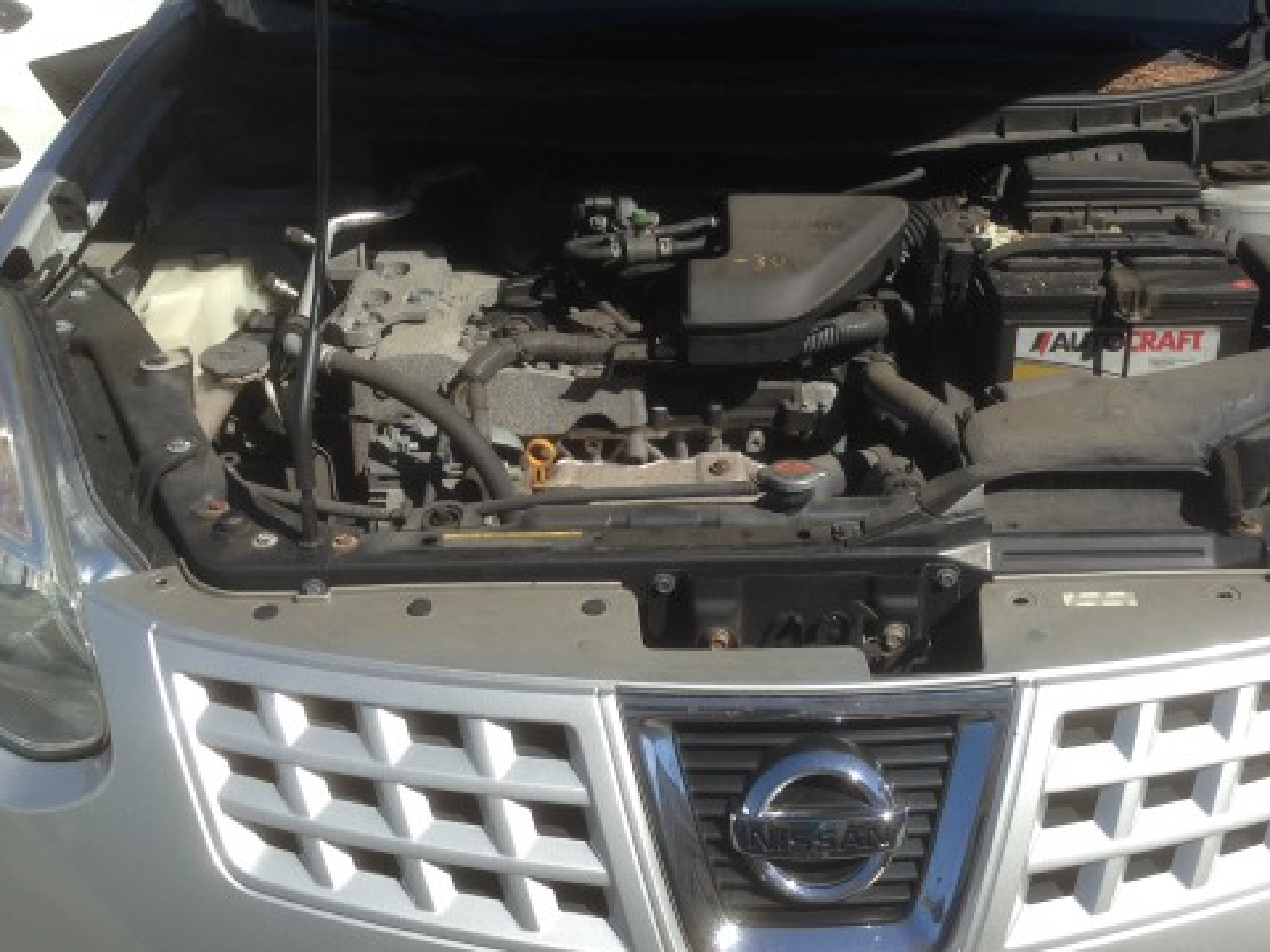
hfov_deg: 42.6
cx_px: 796
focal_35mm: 44
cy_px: 373
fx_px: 1614
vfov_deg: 32.8
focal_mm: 4.12
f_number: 2.4
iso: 50
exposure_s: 1/1355
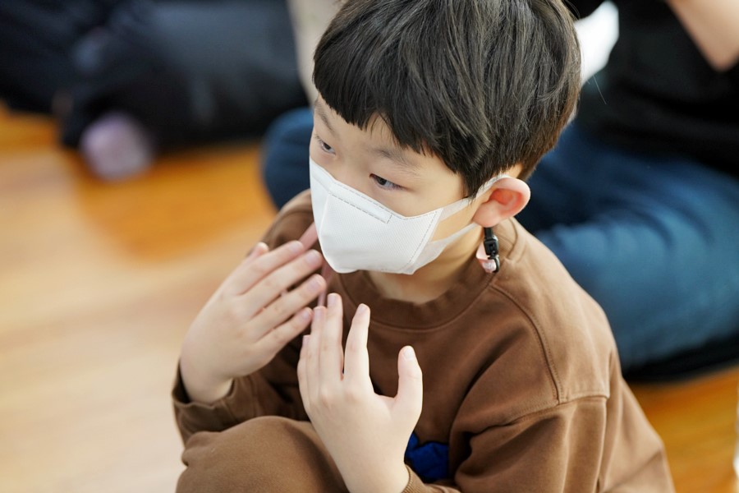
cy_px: 246
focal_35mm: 125
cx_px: 370
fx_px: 2566
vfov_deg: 11.0
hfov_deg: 16.4
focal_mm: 125
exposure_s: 1/160
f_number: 3.2
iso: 1600
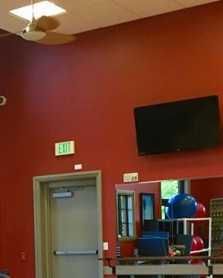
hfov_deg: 16.9
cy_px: 287
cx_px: -77
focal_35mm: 85
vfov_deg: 21.6
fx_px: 701
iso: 64
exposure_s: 1/30
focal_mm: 4.15
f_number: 2.2
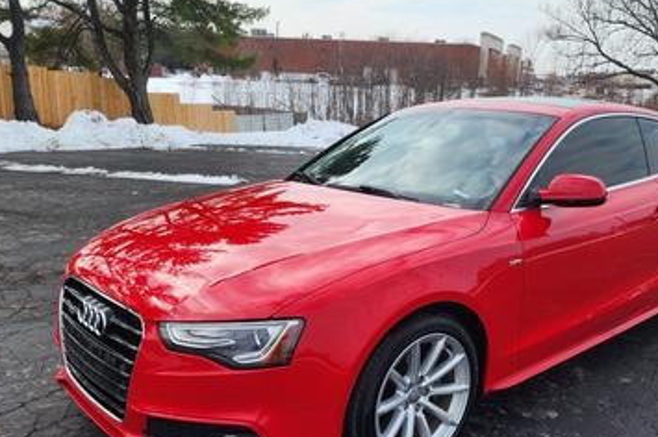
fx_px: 621
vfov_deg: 38.3
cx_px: 382
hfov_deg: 55.6
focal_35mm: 34
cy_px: 294
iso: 12
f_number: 1.8
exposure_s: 1/805
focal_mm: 6.4
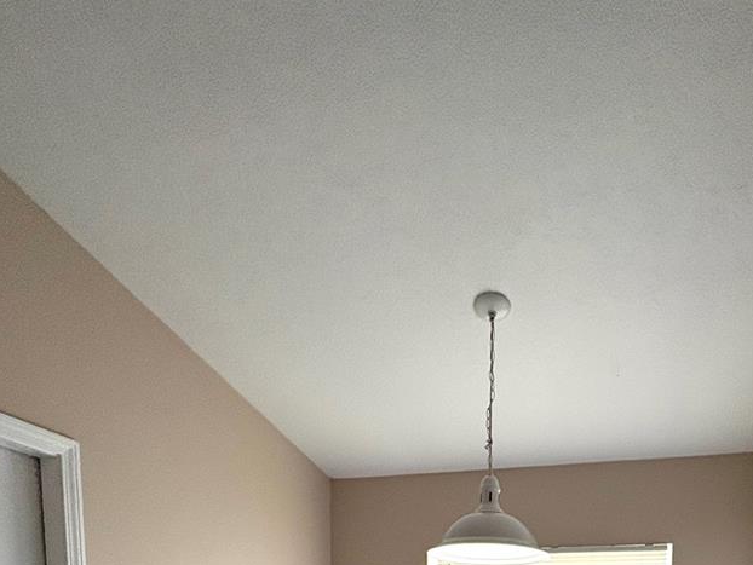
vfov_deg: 36.2
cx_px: 502
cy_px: 716
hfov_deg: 63.6
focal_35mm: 27
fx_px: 588
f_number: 2.2
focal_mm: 2.22
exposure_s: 1/120
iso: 80
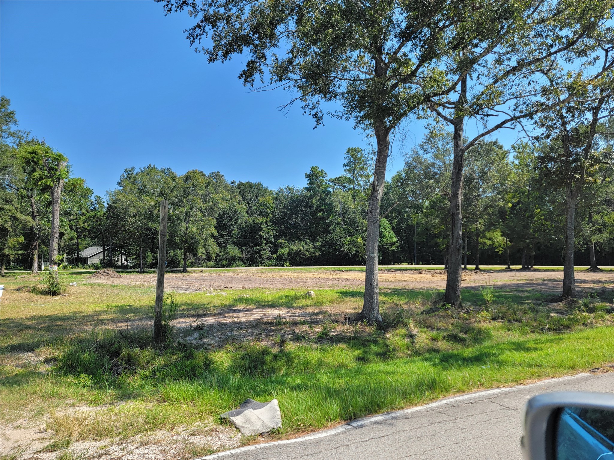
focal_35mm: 24
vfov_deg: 56.8
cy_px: 230
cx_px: 307
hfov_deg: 71.6
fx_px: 426
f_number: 1.8
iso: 16
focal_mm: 6.7
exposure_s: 1/673
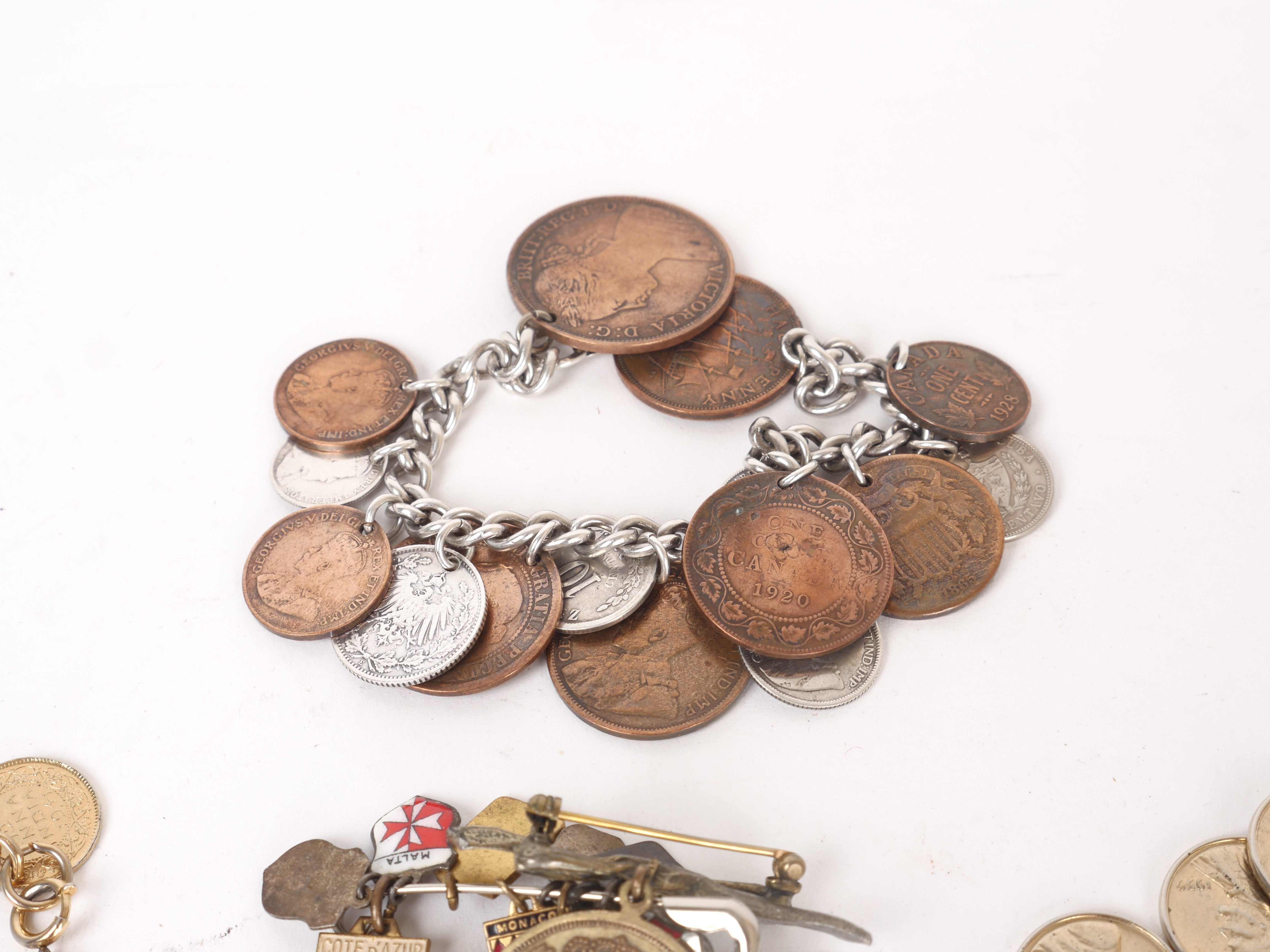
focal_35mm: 70
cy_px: 476
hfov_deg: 27.8
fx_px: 2568
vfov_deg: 21.0
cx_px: 635
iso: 100
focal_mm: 35
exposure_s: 1/125
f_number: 8
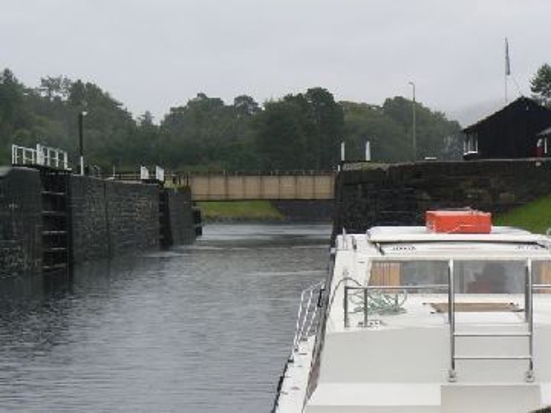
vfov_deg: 12.1
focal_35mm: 122
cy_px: 206
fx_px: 1942
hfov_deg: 16.1
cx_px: 276
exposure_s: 1/100
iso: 80
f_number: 5.6
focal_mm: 20.3
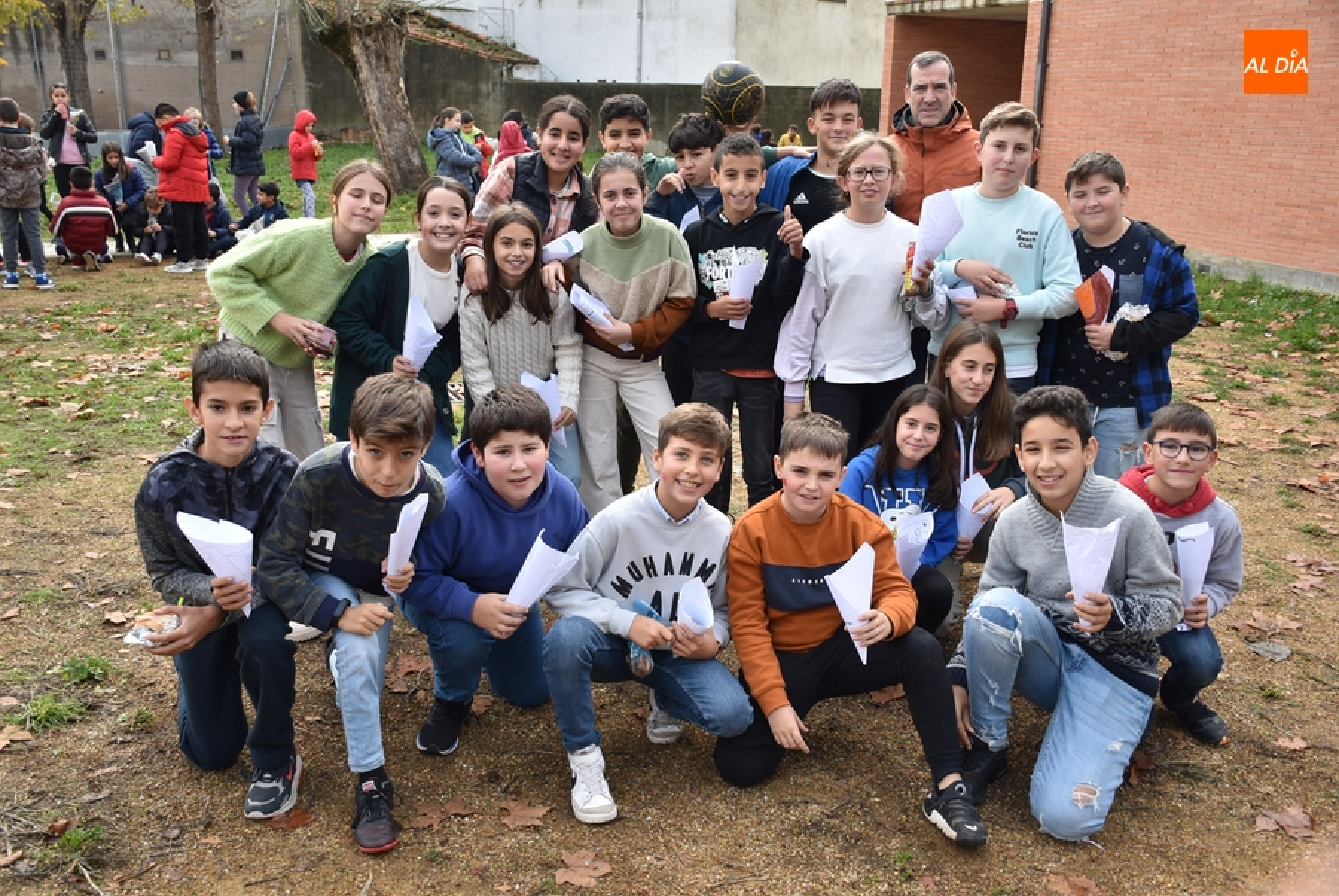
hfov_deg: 57.2
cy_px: 448
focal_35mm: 33
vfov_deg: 40.1
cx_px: 670
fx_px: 1229
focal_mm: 22
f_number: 3.5
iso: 100
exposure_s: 1/200
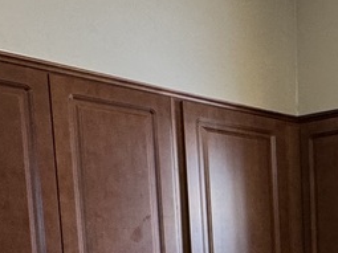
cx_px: 490
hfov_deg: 21.3
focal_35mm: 79
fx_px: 771
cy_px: 384
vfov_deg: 16.8
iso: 160
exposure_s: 1/60
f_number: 2.2
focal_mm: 2.22
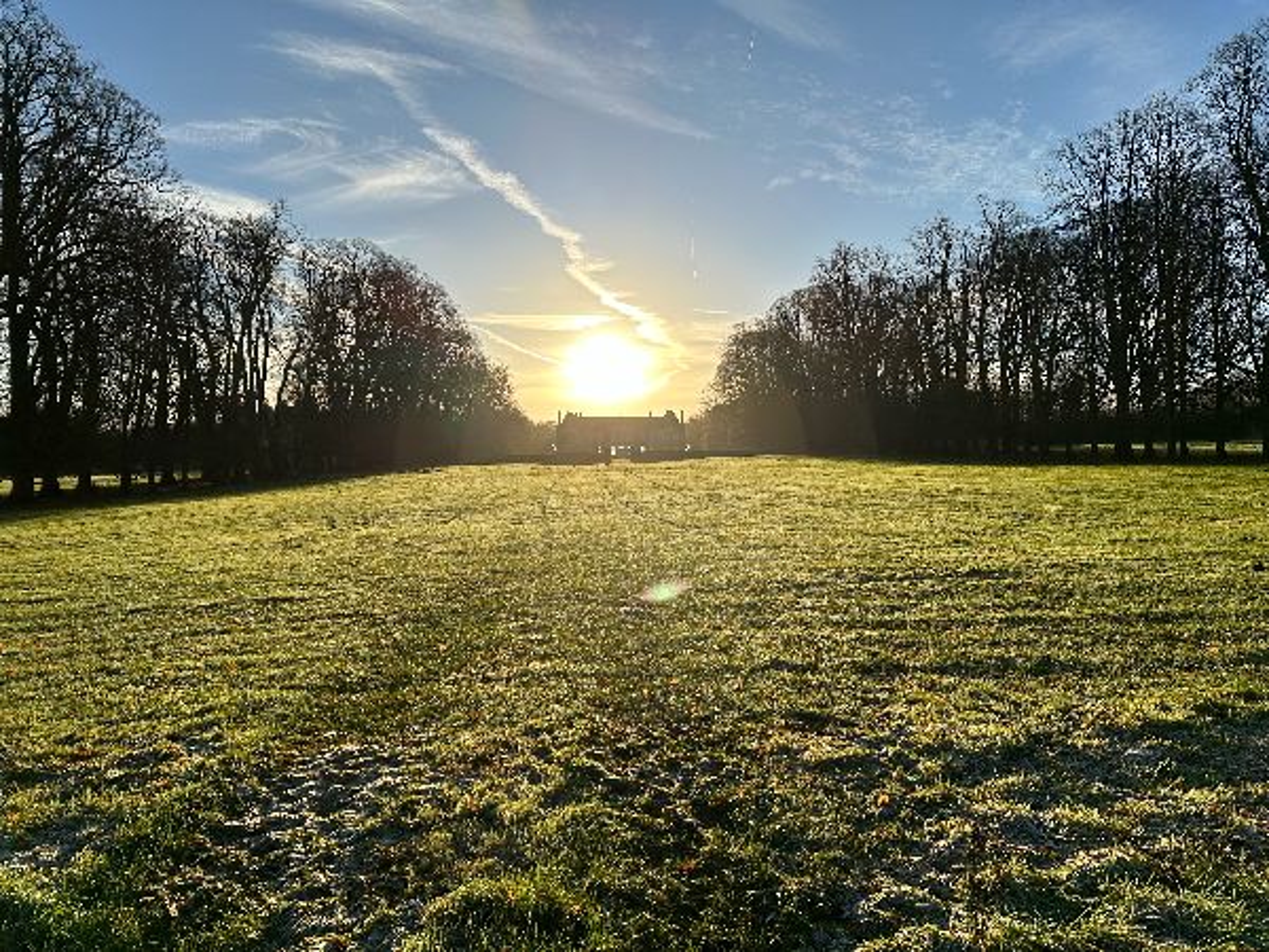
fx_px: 880
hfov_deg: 71.6
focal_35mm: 24
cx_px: 634
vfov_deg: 56.8
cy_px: 476
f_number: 1.78
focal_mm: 6.86
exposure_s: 1/6623
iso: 80
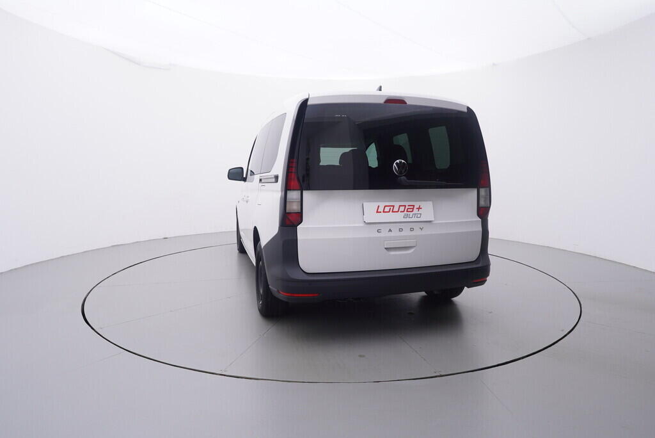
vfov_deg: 56.2
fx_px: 410
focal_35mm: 22
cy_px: 219
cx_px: 328
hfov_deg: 77.3
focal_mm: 15
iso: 200
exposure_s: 1/80
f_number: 5
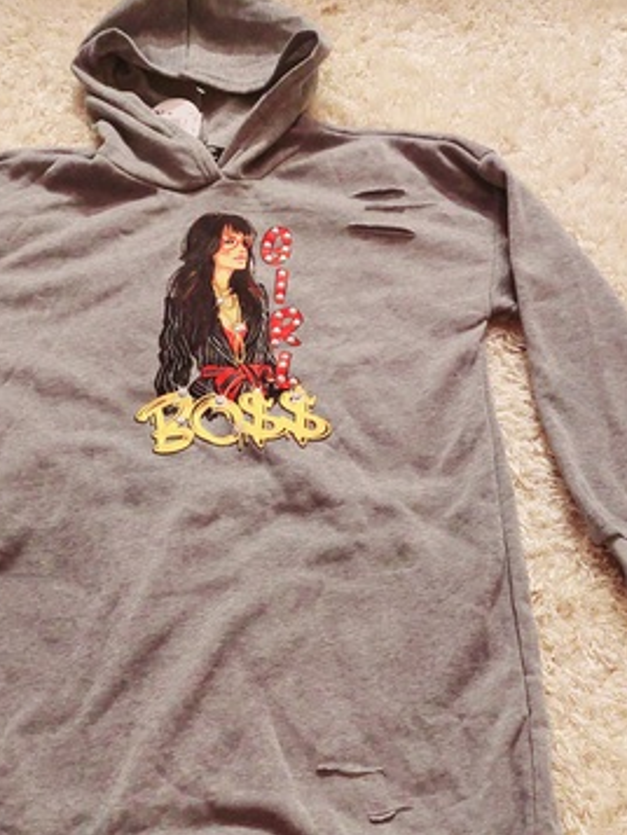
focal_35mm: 39
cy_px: 543
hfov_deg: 36.7
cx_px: 247
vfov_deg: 47.2
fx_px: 941
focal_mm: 5.23
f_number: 1.8
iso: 640
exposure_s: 1/24
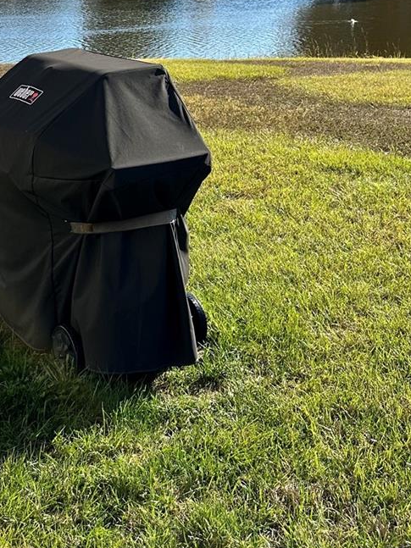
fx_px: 903
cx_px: 68
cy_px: 97
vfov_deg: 32.7
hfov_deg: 25.1
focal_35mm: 57
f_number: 1.78
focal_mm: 6.86
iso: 80
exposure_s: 1/4762
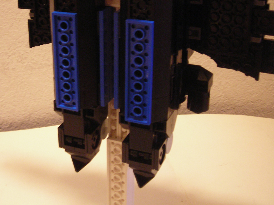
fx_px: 443
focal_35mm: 56
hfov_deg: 34.0
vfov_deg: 25.9
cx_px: 88
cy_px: 59
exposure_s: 1/3.5
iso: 200
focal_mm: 6.3
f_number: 3.2
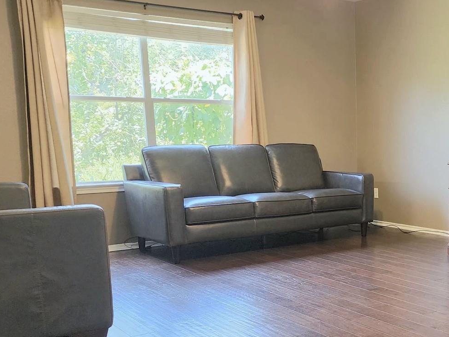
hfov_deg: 38.2
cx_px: 361
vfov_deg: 29.7
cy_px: 256
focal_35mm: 48
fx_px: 623
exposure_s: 1/120
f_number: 1.8
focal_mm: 6.4
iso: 400
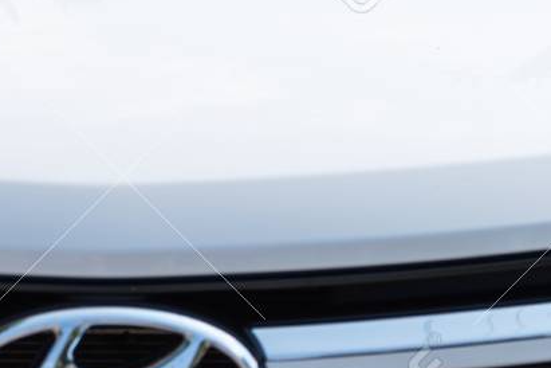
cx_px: 121
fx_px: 2326
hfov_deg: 13.4
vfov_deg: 8.9
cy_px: -113
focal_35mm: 152
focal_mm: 48
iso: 200
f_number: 2.8
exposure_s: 1/4000
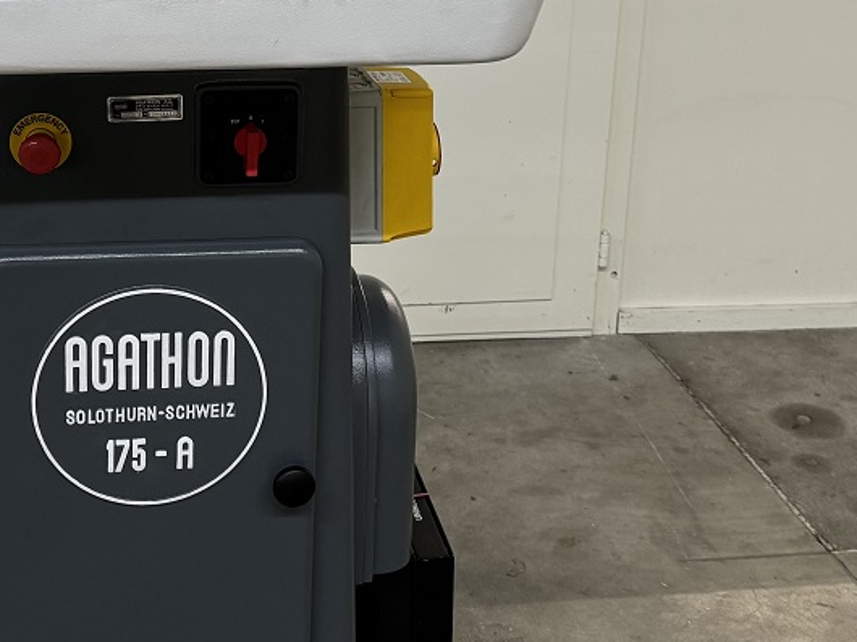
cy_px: 113
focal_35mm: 58
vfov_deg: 24.7
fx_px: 1435
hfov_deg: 32.8
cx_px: 252
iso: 250
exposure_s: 1/50
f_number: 1.78
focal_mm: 6.76
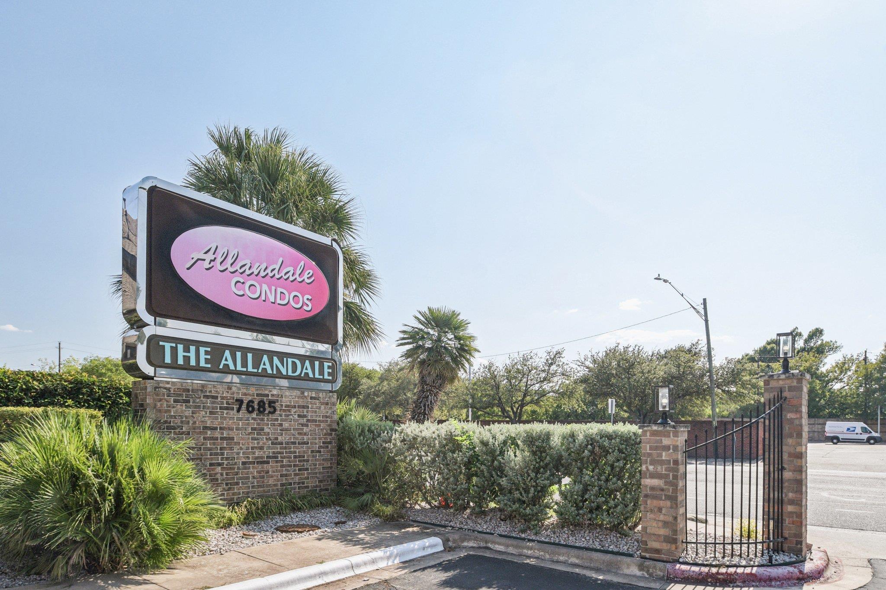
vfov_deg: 59.5
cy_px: 295
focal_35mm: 21
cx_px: 443
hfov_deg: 81.2
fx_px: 517
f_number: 8
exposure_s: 1/640
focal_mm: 14
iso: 400
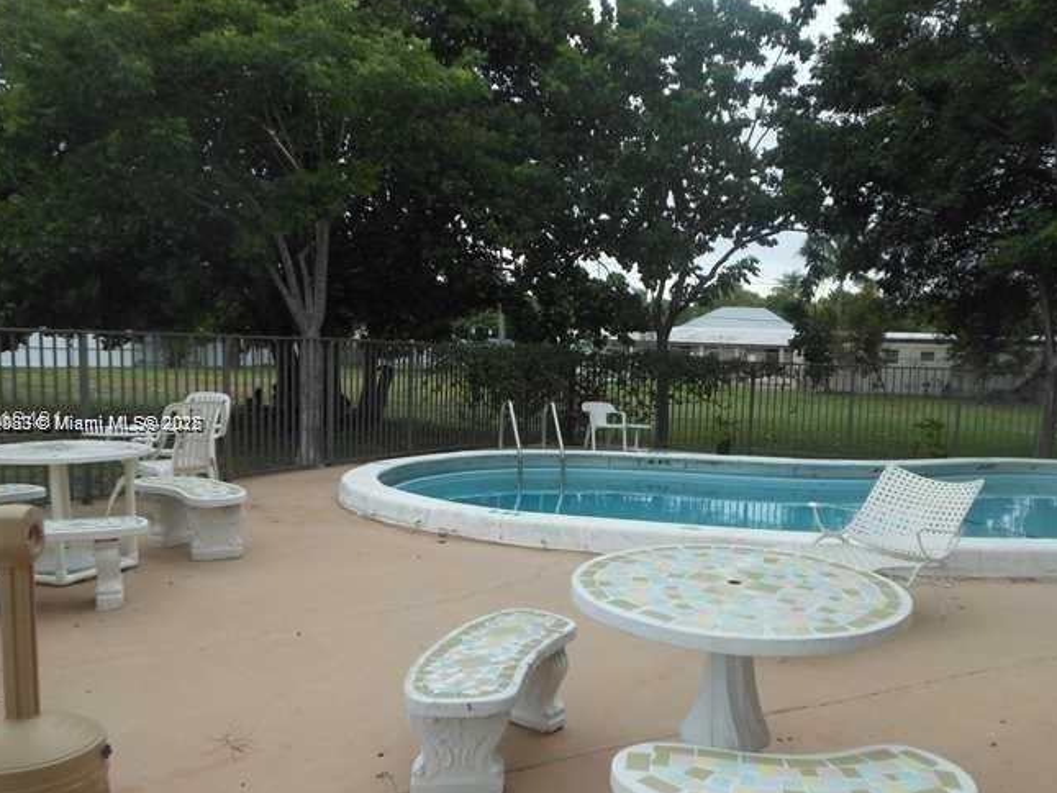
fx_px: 947
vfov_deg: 45.4
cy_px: 424
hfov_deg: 58.2
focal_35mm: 31
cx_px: 593
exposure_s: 1/200
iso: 80
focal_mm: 4.5
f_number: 3.2
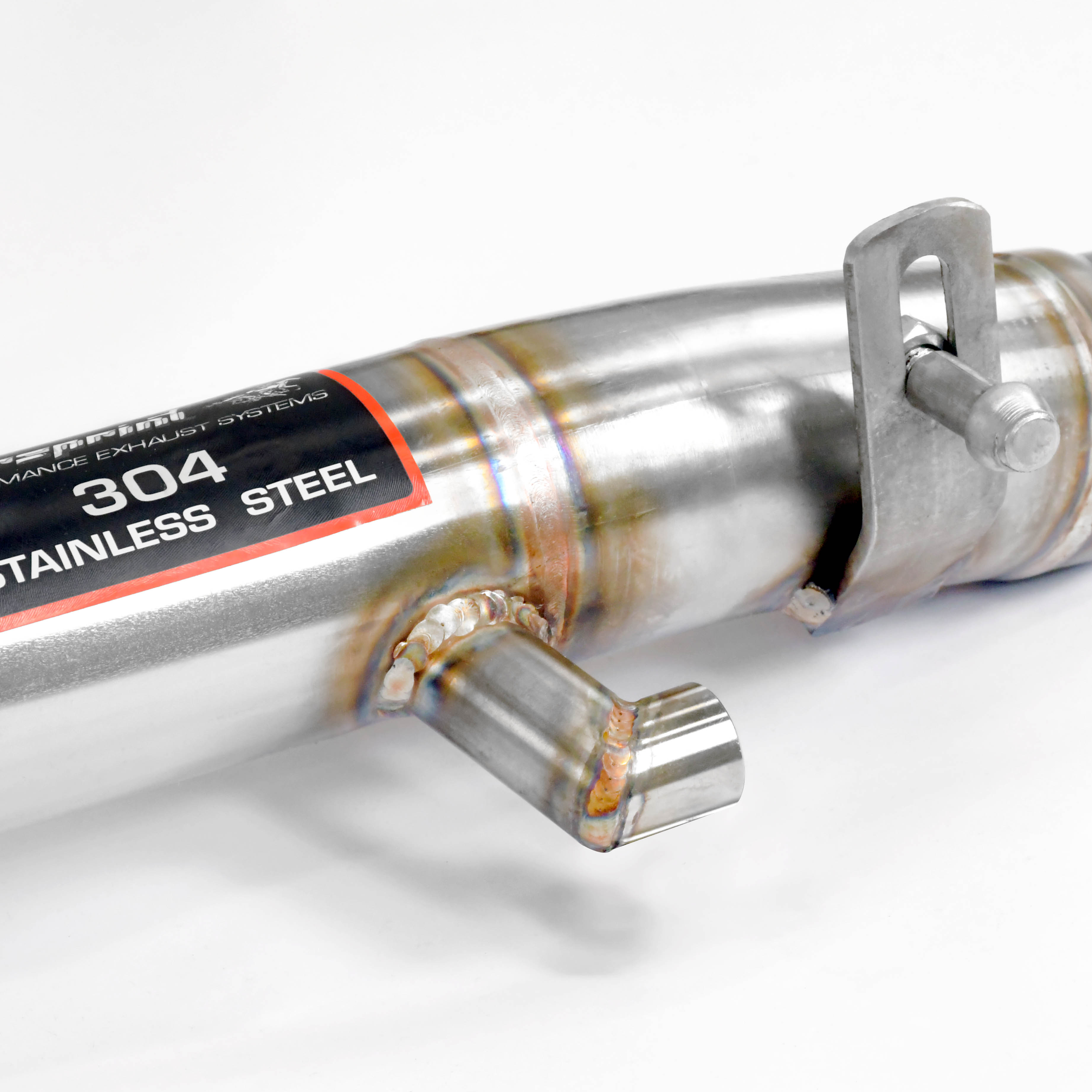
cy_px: 548
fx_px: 6174
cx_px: 790
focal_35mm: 173
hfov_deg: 10.1
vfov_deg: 10.1
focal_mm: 90
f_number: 13
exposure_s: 1/125
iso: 2500
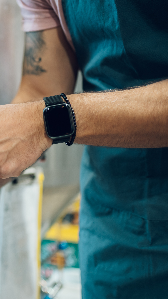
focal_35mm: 56
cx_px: -39
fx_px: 443
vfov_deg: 37.2
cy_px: 151
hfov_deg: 20.0
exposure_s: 1/160
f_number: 1.8
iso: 320
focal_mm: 35
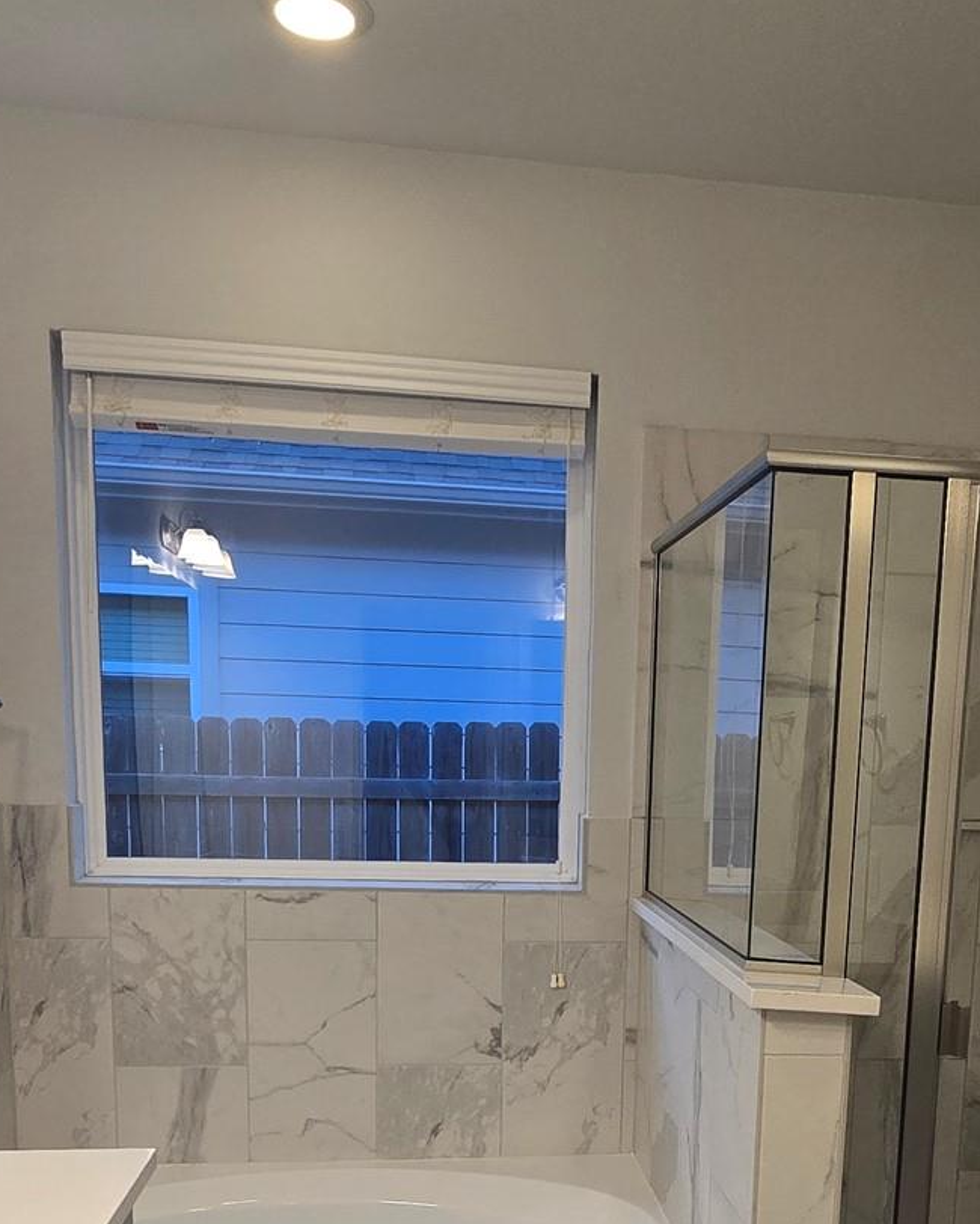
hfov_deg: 45.3
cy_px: 963
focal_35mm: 32
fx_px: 1160
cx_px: 630
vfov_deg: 52.4
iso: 160
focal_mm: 2.2
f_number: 2.2
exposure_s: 1/60
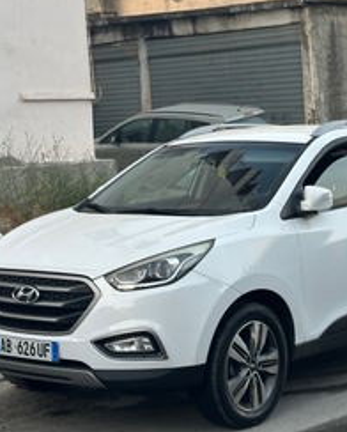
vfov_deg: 27.5
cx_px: 188
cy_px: 232
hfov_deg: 22.2
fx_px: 884
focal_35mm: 69
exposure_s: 1/50
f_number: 1.78
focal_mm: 6.86
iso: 80
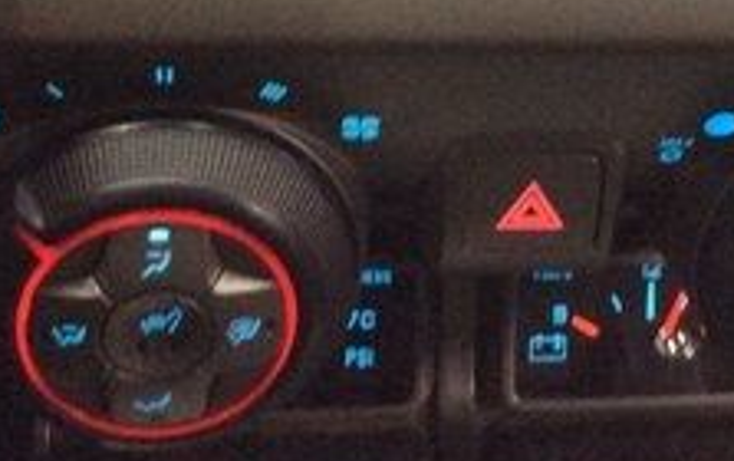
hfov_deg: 21.1
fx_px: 1943
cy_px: -188
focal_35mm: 97
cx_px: 592
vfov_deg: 12.9
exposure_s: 1/24
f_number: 2.4
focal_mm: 3.3
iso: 250
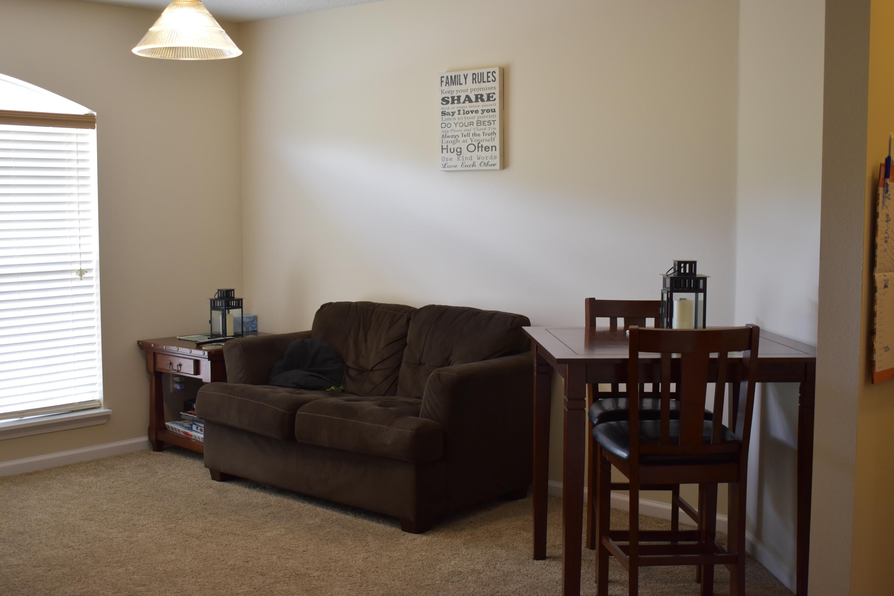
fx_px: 1117
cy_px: 298
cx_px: 447
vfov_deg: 29.9
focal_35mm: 45
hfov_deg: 43.6
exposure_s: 1/30
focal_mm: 30
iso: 720
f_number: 4.2
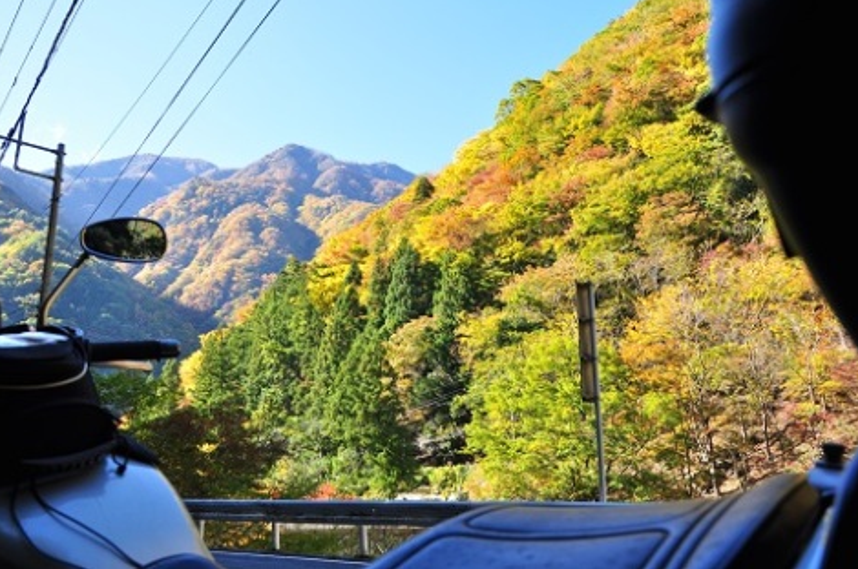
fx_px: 798
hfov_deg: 56.5
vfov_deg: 39.3
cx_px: 422
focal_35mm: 34
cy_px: 268
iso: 200
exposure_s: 1/160
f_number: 6.3
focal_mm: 21
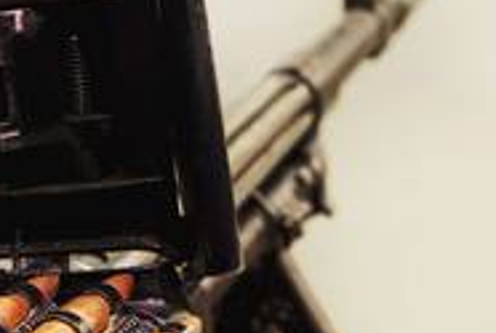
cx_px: 133
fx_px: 2224
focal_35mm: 161
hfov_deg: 12.7
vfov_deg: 8.5
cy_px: 393
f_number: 7.1
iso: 100
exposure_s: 5
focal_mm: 50
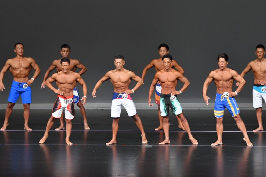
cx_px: 133
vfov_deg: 6.8
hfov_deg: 10.2
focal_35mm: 202
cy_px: 88
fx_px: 1492
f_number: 5.6
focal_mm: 135
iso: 4000
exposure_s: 1/400
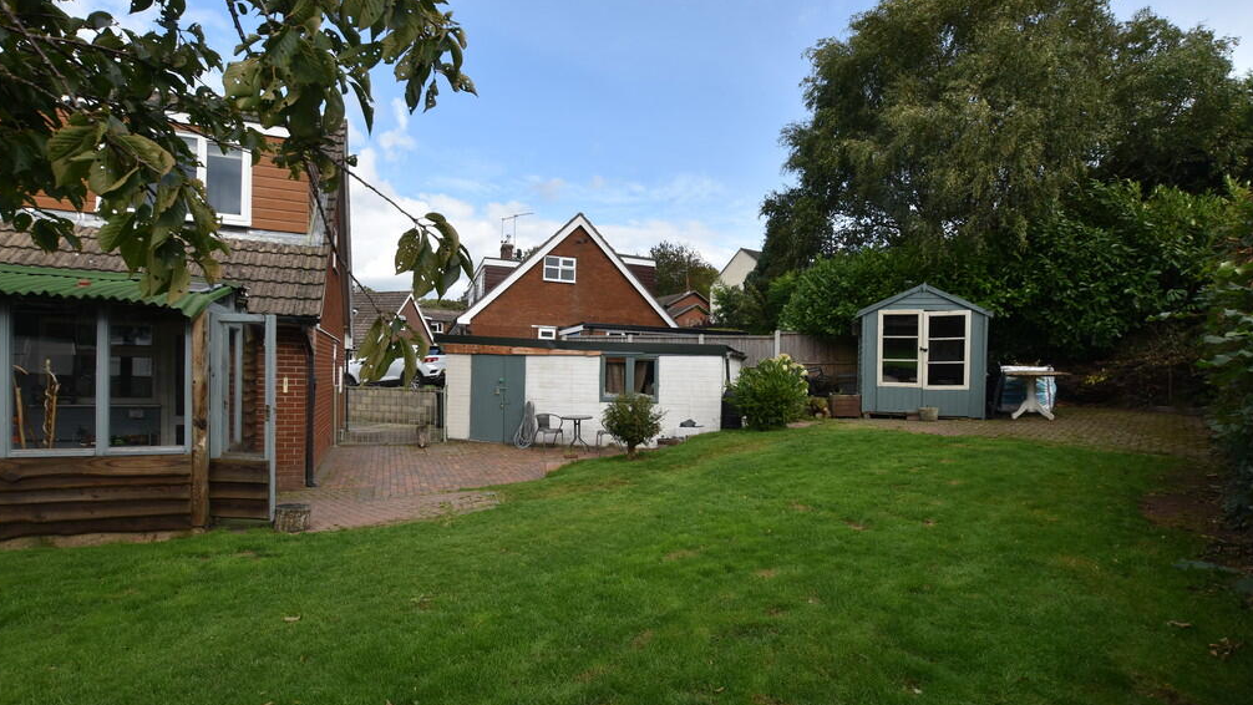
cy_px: 392
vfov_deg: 66.9
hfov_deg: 99.4
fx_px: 532
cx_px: 619
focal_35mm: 16
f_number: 8
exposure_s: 1/250
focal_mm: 10
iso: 200
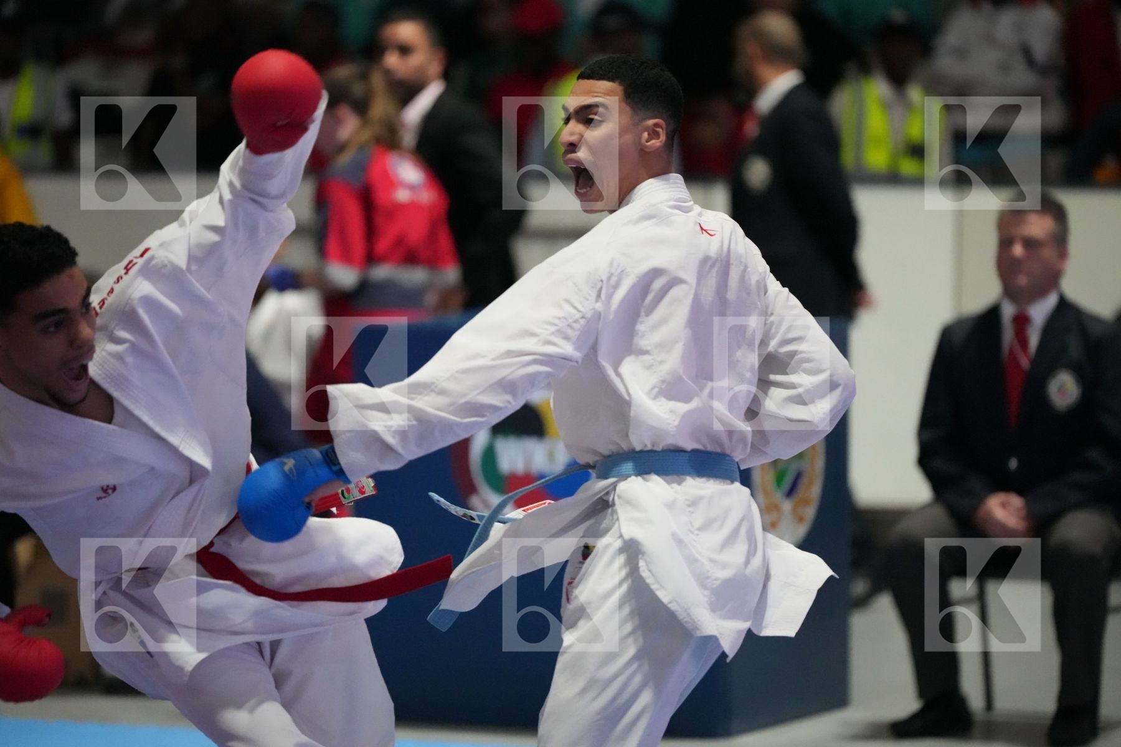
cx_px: 560
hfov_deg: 10.6
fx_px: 6040
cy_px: 374
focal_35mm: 194
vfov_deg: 7.1
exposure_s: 1/800
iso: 10000
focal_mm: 194
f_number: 2.8
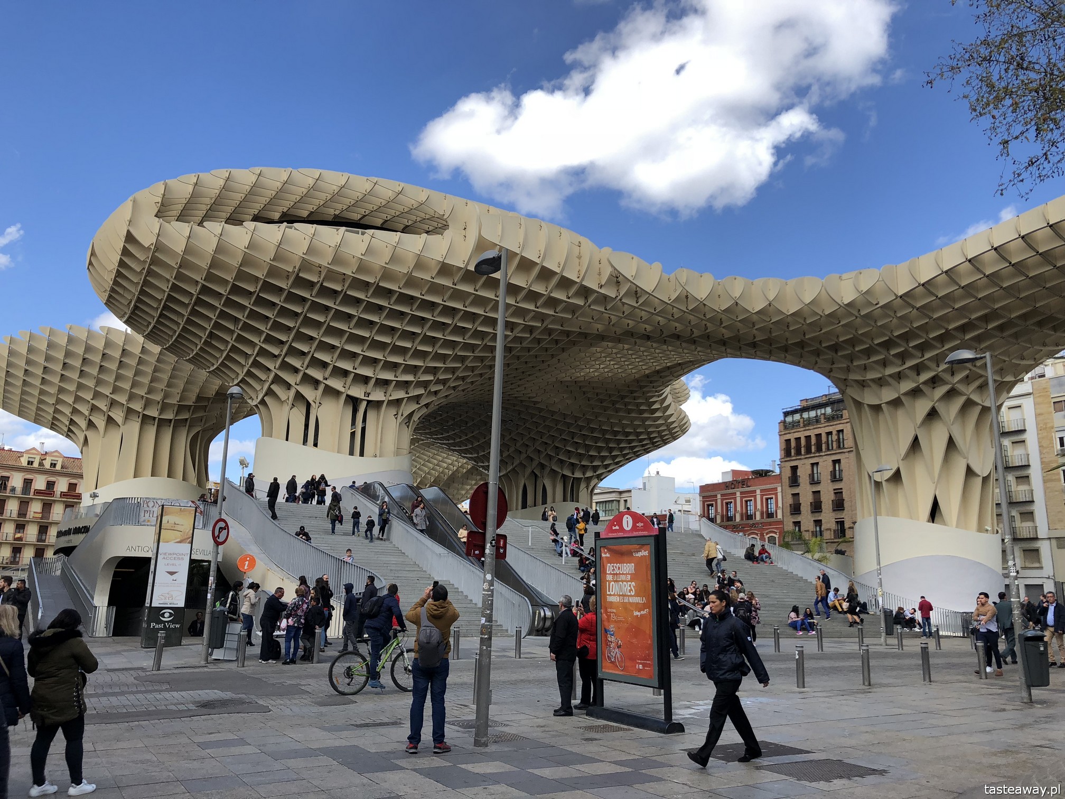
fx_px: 861
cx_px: 532
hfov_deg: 63.4
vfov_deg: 49.7
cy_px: 400
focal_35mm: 28
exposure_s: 1/1130
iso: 20
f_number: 1.8
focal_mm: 3.99
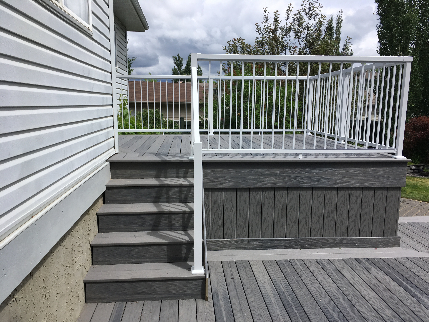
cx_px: 214
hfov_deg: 61.7
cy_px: 161
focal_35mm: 29
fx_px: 359
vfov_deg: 48.2
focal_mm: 4.15
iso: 25
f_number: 2.2
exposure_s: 1/1876
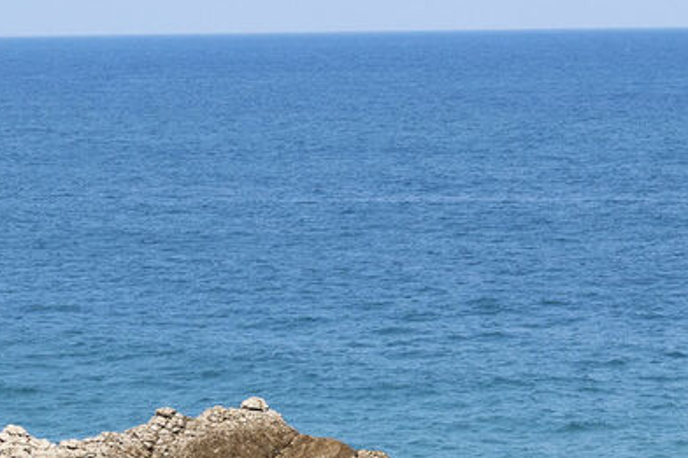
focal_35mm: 196
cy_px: 430
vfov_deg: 7.0
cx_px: 537
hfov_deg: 10.5
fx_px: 3744
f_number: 9
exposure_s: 1/500
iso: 100
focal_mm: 40
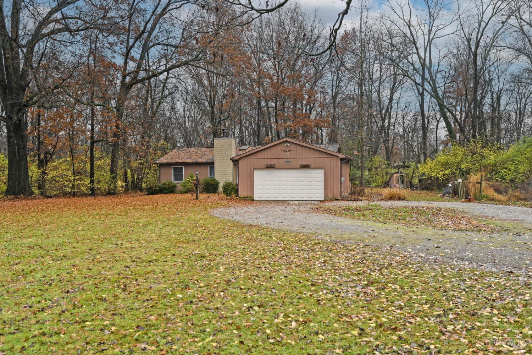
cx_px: 266
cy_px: 178
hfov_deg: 61.9
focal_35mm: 30
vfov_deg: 43.6
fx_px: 443
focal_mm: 30
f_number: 4
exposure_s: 1/250
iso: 320
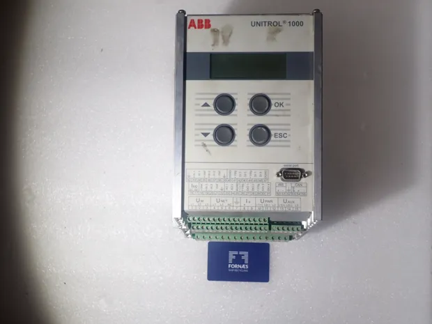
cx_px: 216
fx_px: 312
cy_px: 162
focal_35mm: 25
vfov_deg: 54.9
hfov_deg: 69.4
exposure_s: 1/320
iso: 100
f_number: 2.8
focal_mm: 4.5
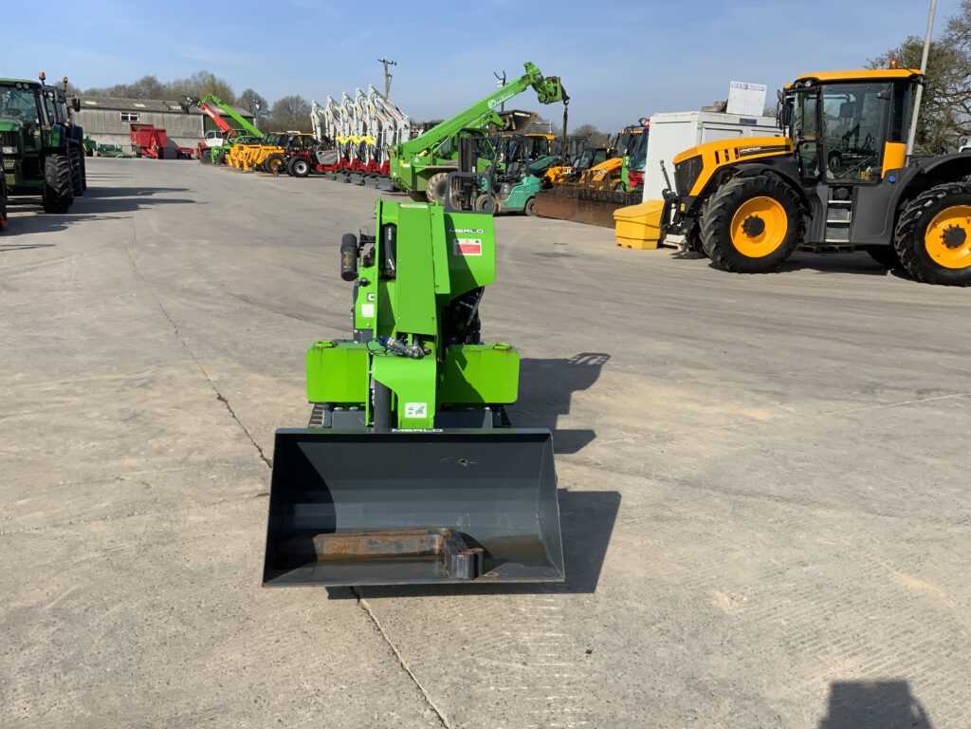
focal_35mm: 29
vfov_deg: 48.2
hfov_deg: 61.7
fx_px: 813
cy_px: 364
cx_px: 486
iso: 16
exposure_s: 1/2141
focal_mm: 3
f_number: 1.8
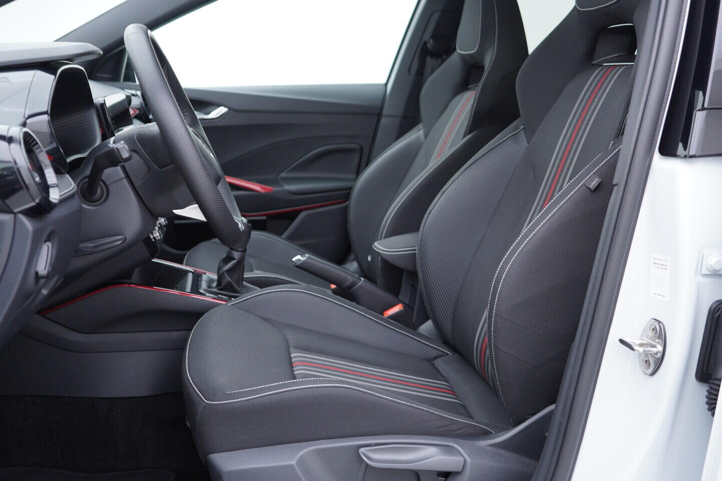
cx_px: 361
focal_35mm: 36
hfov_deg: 53.1
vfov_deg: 36.9
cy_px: 240
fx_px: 722
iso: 160
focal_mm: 24
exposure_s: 1/40
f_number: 2.8
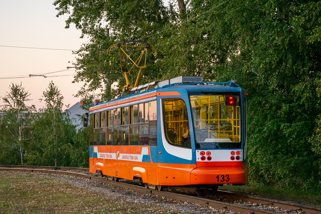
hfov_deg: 19.5
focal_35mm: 105
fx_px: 936
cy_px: 107
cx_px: 160
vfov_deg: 13.0
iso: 1000
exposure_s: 1/500
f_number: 5.6
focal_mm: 70
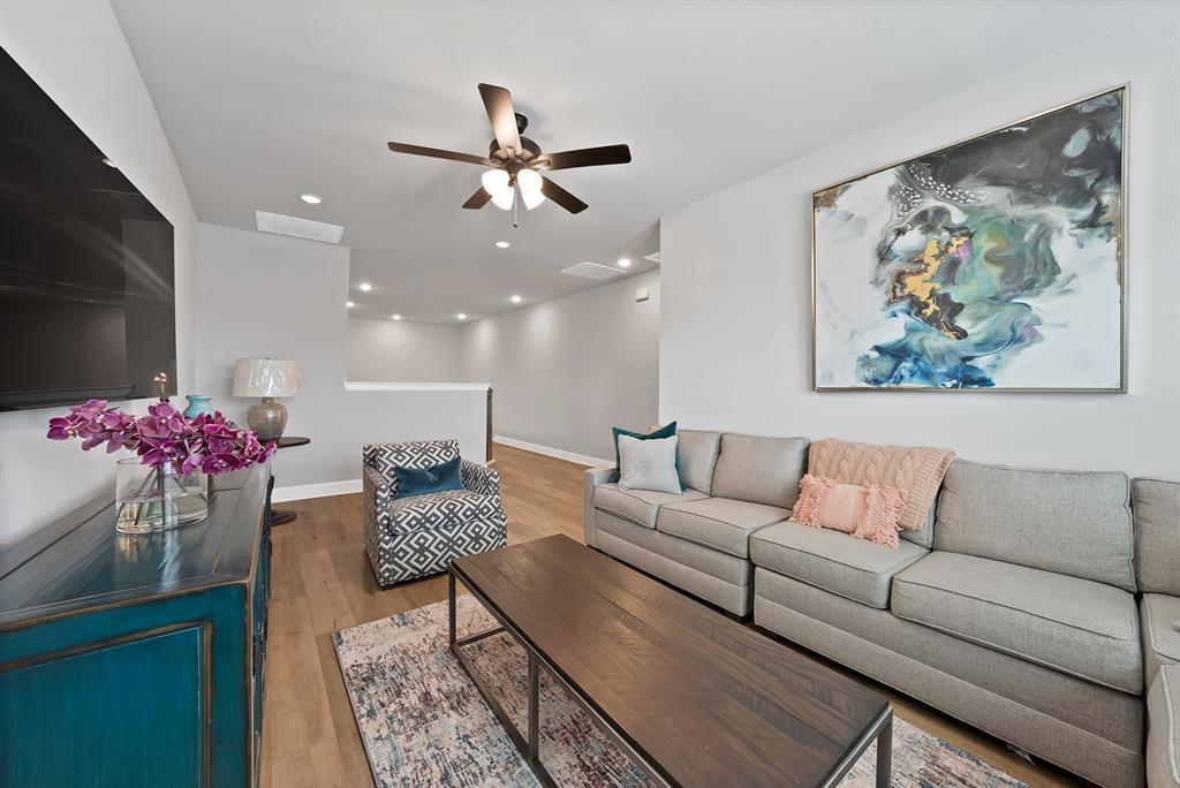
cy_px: 394
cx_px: 590
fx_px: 394
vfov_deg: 90.1
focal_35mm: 12
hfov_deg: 112.6
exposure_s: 1/2.5
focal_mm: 12
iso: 640
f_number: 9
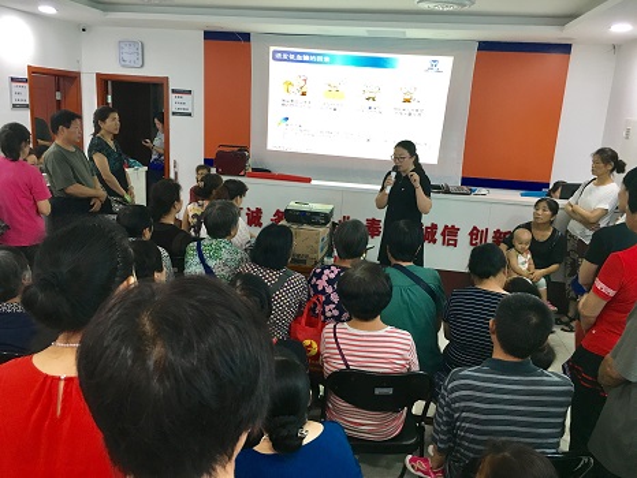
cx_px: 318
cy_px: 239
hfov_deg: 61.6
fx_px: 534
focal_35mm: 29
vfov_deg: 48.3
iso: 125
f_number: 2.2
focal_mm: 4.15
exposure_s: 1/33
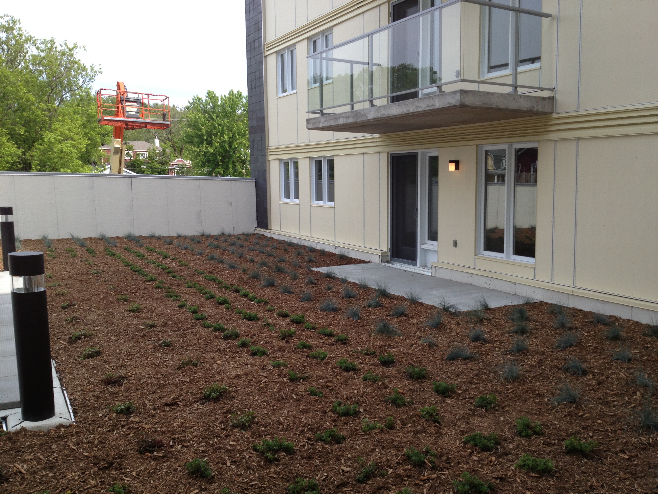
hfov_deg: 52.6
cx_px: 329
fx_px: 665
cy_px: 247
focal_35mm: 35
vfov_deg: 40.7
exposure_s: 1/699
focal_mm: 4.28
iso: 50
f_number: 2.4
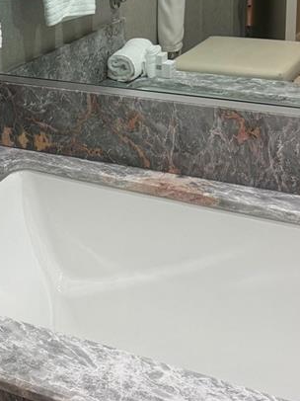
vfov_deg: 26.9
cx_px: 10
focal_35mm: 71
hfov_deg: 20.1
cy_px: 79
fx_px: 821
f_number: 1.78
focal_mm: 6.76
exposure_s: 1/120
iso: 200
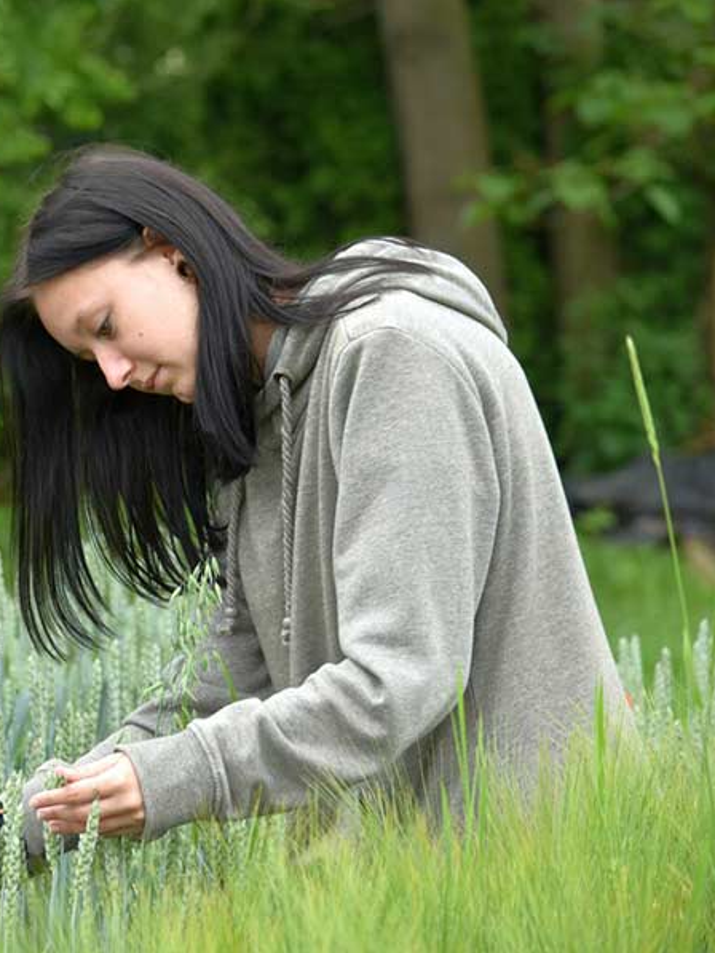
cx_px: 6
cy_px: 476
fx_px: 5086
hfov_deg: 8.0
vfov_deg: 10.7
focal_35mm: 185
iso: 400
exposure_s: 1/250
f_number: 5
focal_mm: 85
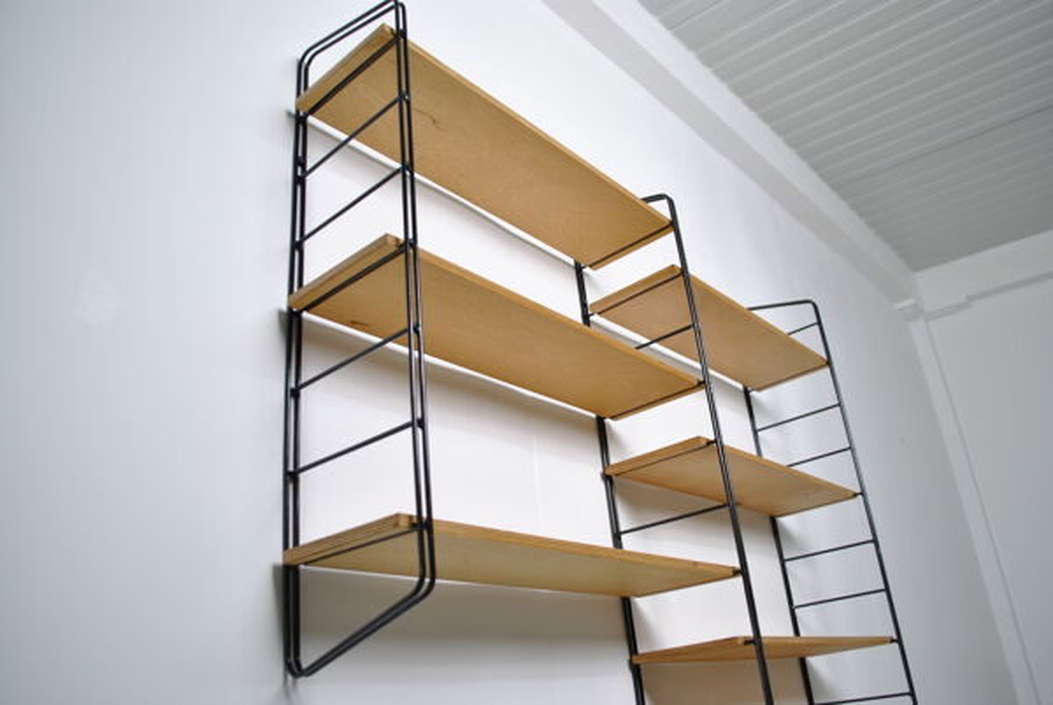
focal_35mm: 27
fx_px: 791
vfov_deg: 48.1
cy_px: 352
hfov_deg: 67.3
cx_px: 526
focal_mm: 18
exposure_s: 1/40
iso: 200
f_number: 3.5
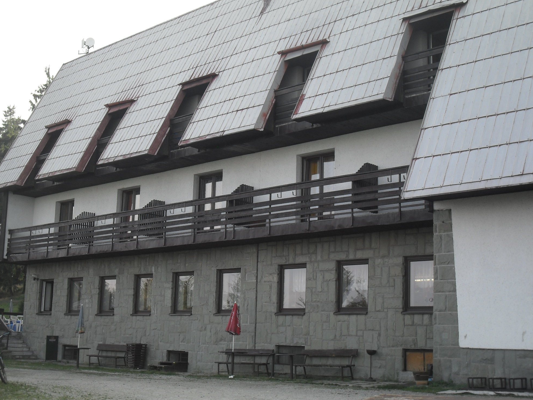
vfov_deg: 28.6
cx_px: 275
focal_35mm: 51
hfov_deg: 37.5
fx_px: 785
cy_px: 205
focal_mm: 8.7
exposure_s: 1/180
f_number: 3.9
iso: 100
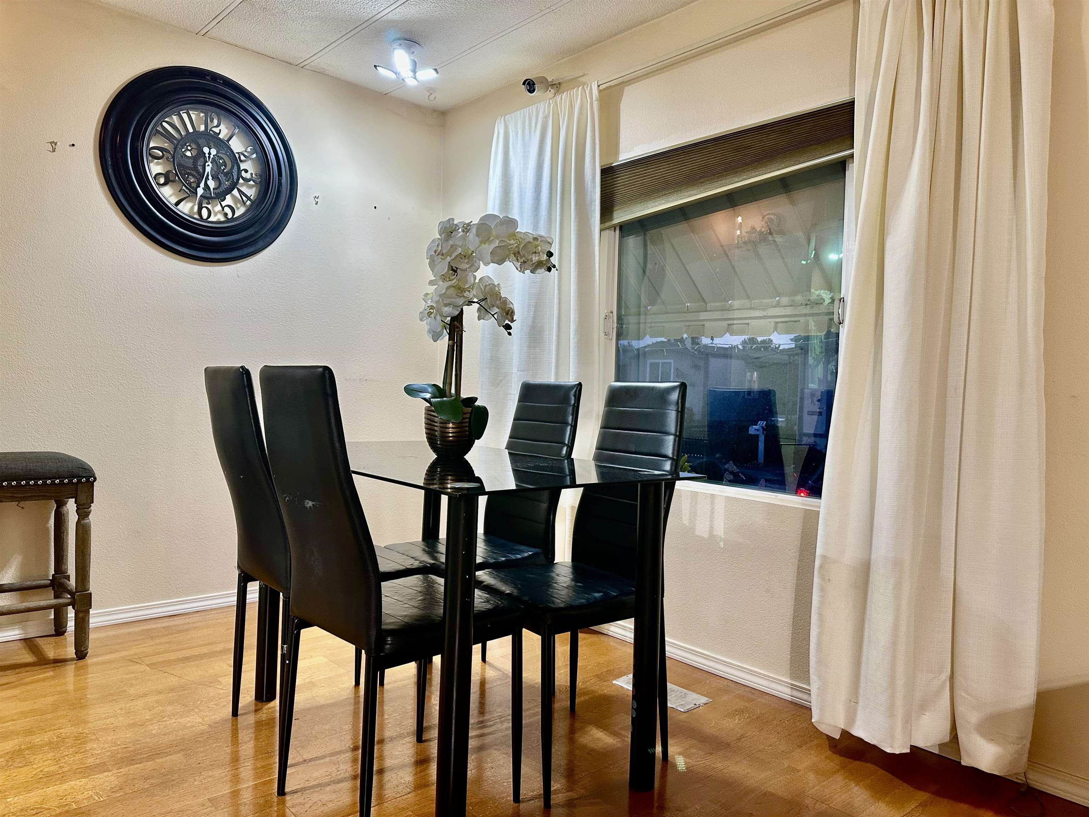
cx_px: 544
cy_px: 408
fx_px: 755
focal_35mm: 24
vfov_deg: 56.8
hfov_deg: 71.6
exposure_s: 1/60
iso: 160
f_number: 1.78
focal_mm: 6.86
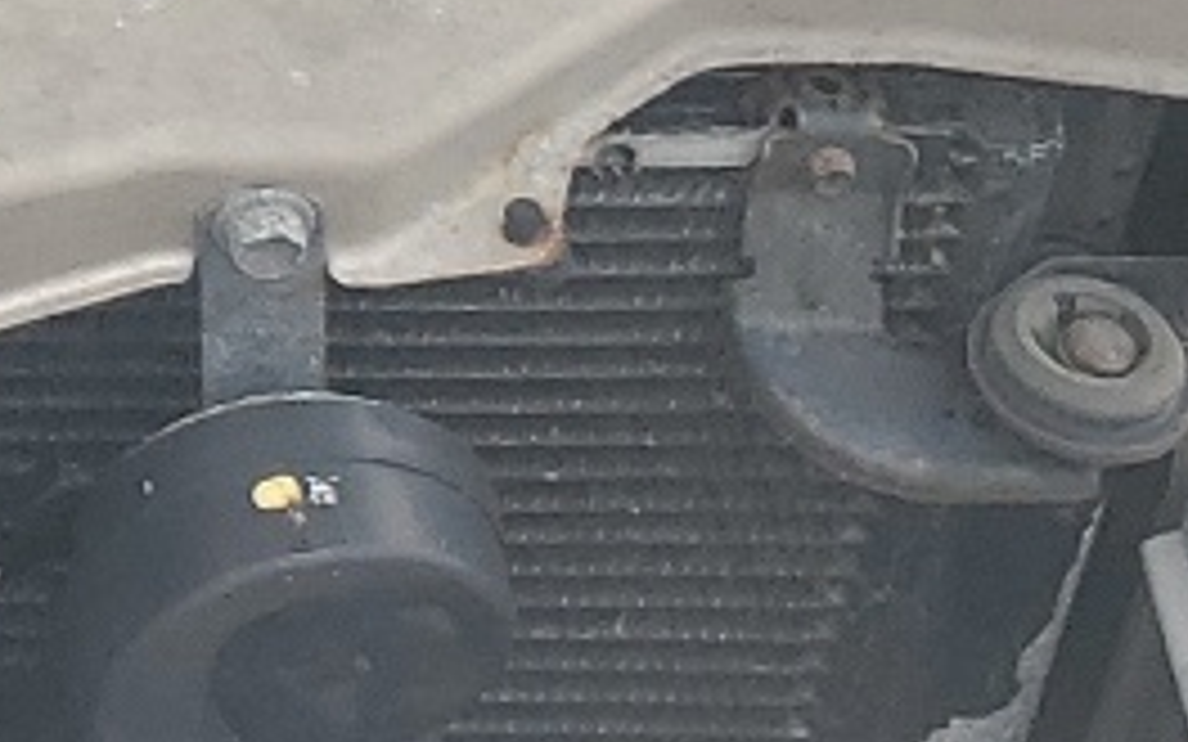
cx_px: -788
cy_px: -1115
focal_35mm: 167
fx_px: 5407
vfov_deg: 7.3
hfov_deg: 11.8
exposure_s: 1/833
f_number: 1.5
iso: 50
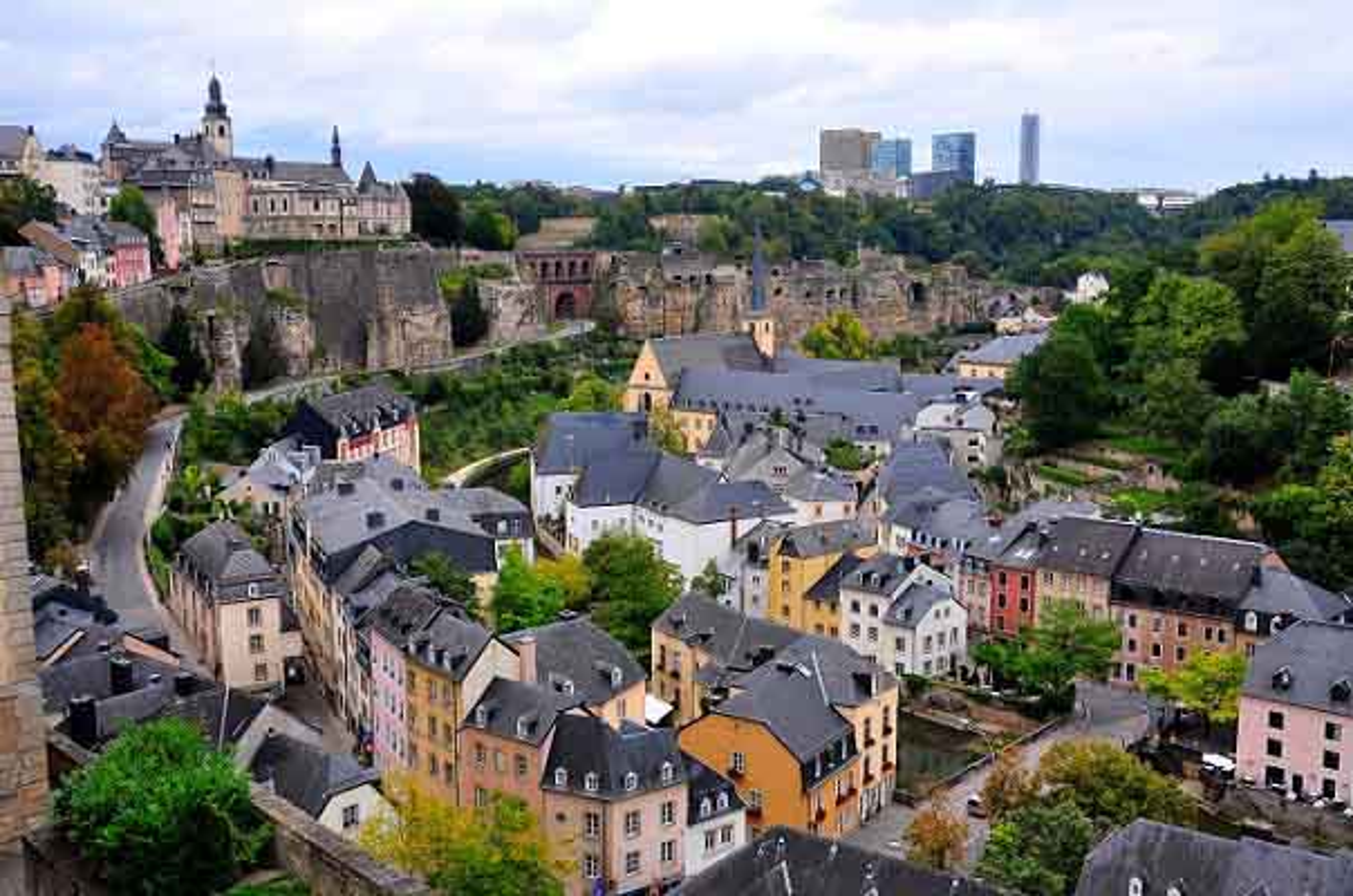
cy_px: 448
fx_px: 1350
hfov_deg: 53.2
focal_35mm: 36
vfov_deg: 36.7
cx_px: 676
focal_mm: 24
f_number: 6.3
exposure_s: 1/160
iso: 200
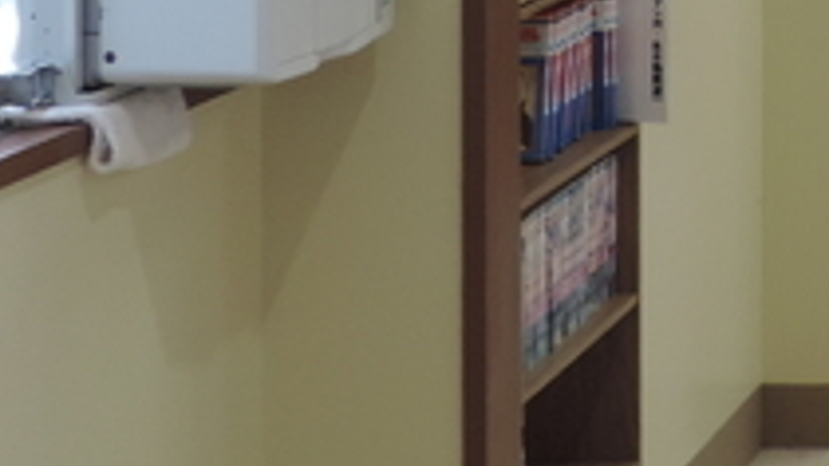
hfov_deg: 14.5
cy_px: -415
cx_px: 1283
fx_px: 3011
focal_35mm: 137
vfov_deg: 8.5
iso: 140
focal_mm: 5.8
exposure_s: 1/50
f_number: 3.2
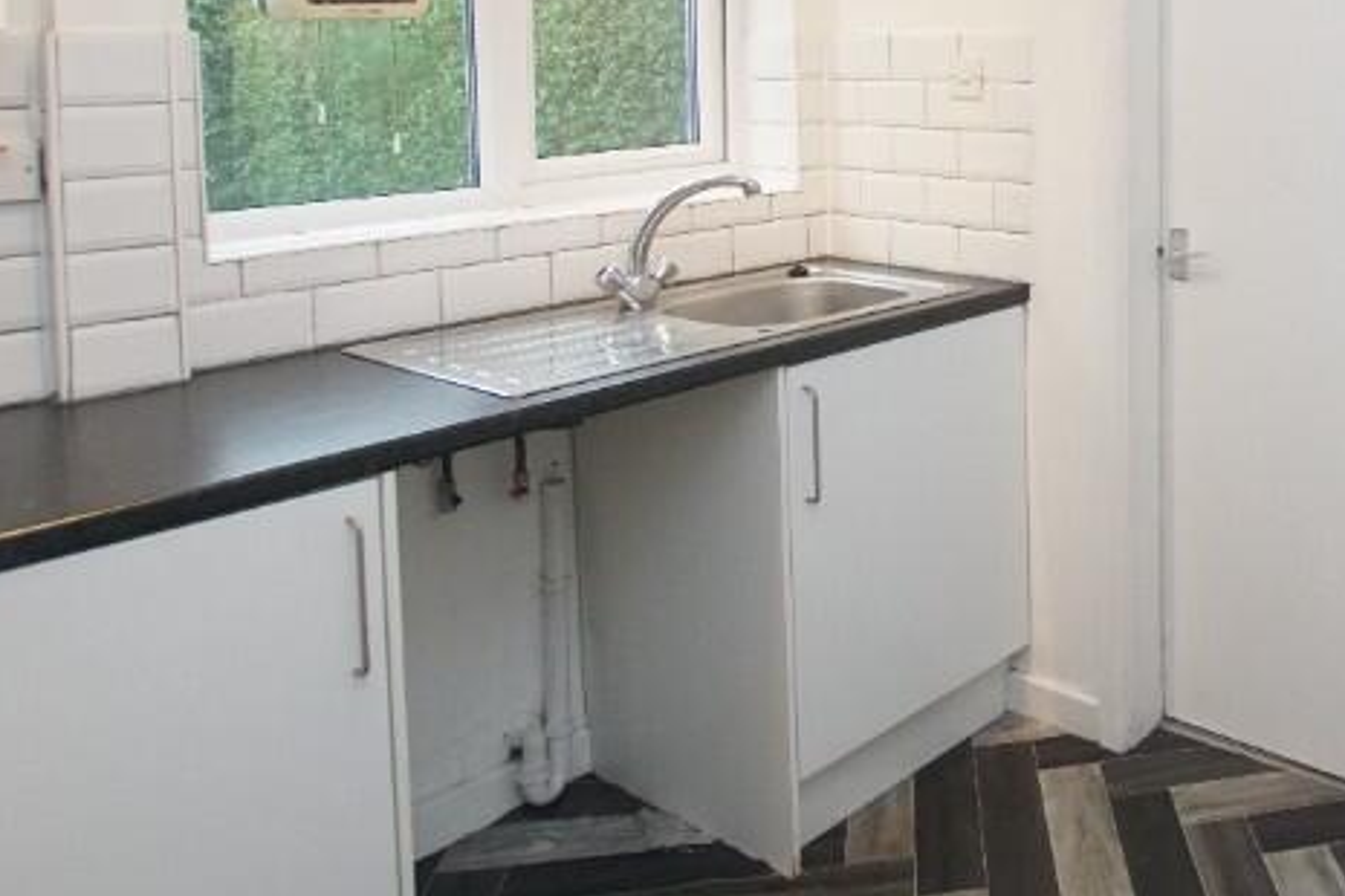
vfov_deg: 39.3
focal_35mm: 33
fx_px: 1233
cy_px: 267
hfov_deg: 50.5
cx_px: 1221
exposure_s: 1/160
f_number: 4
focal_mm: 10
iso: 1600
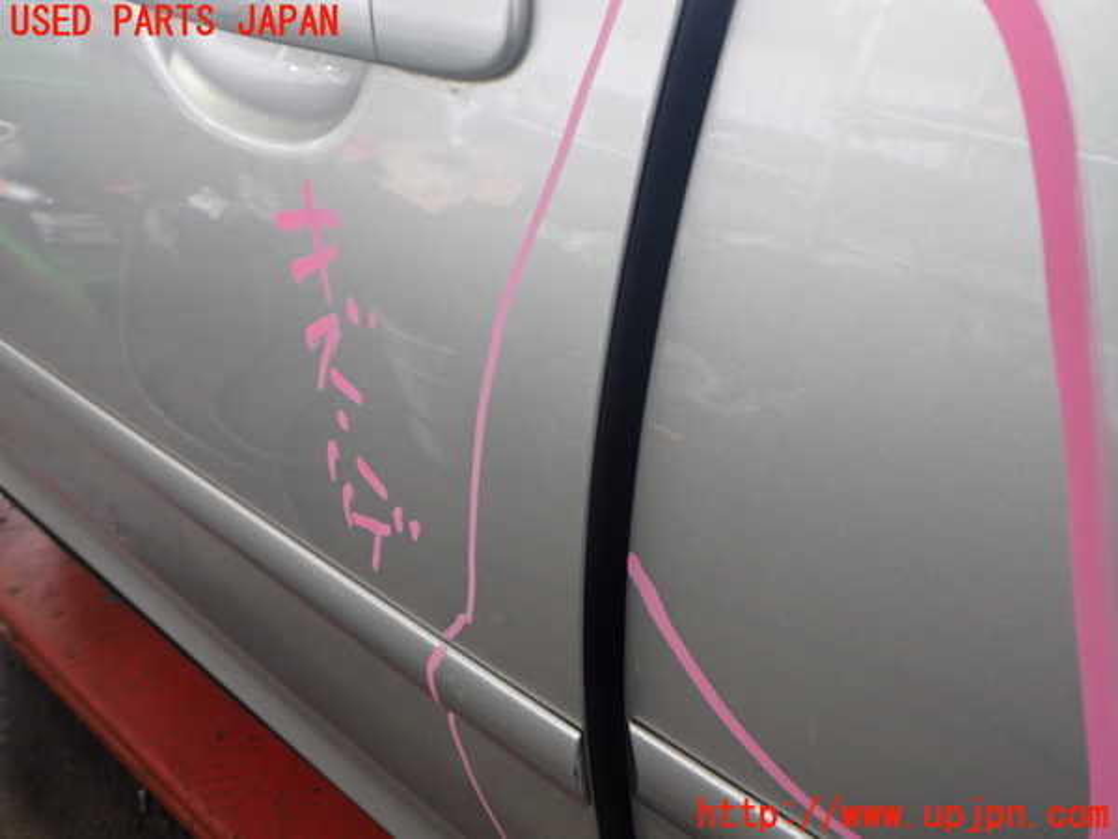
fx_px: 969
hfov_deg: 60.0
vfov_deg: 46.8
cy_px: 420
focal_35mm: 30
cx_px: 559
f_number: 2.3
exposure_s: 1/40
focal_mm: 5.4
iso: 250
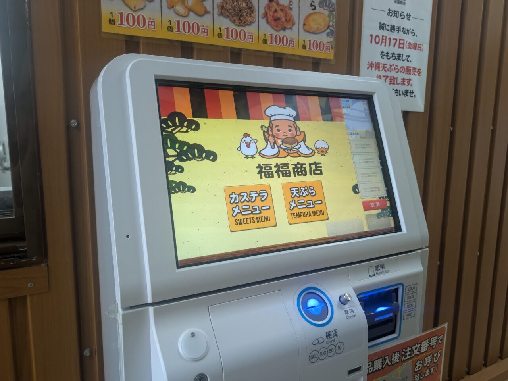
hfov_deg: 71.6
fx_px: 352
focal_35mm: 24
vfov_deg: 56.8
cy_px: 190
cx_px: 254
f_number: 1.68
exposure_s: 1/229
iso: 267
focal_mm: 6.9
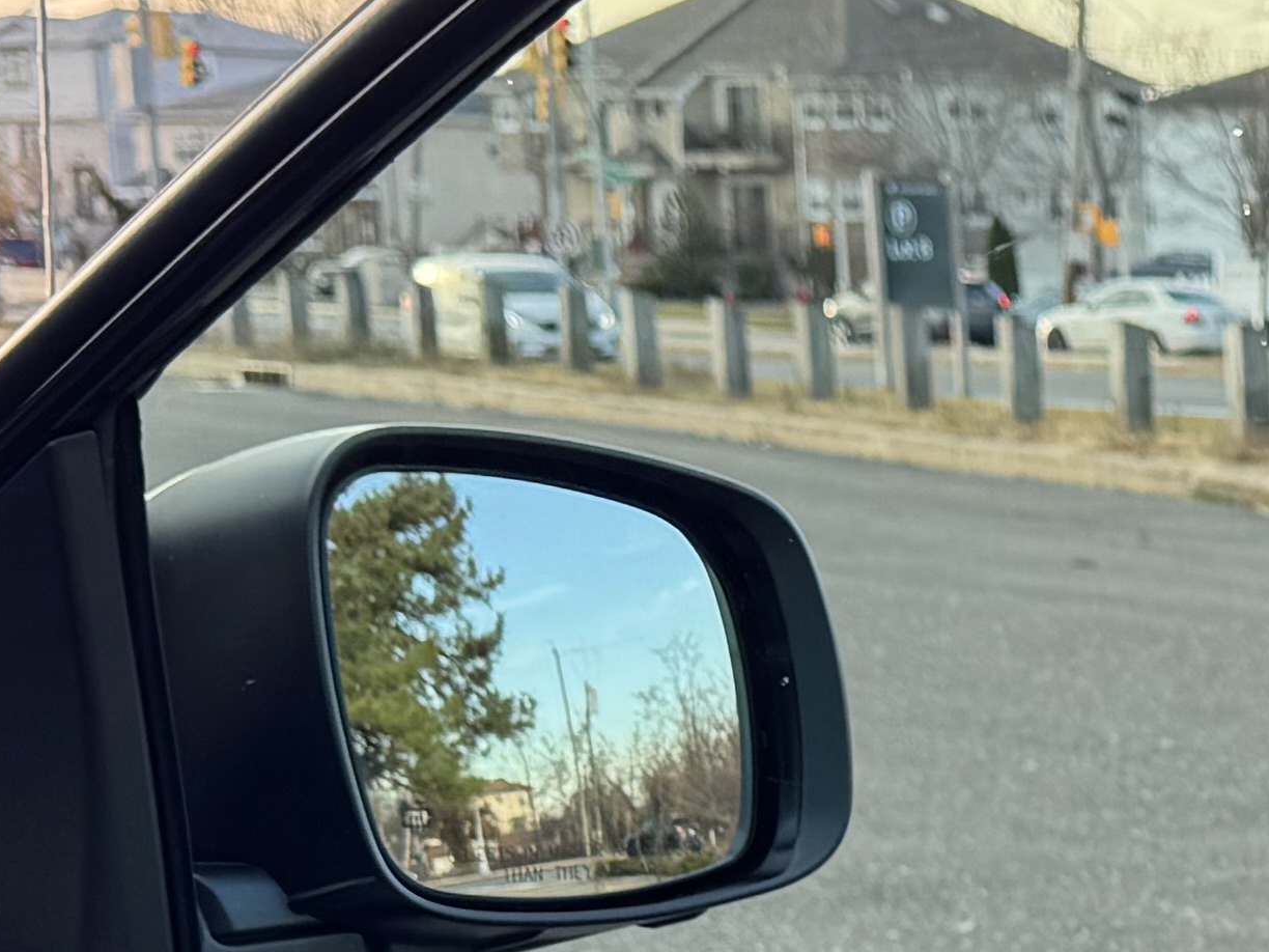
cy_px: 1373
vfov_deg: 12.6
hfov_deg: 16.4
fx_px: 4106
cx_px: 1743
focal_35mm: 112
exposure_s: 1/412
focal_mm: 6.76
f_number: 1.78
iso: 80
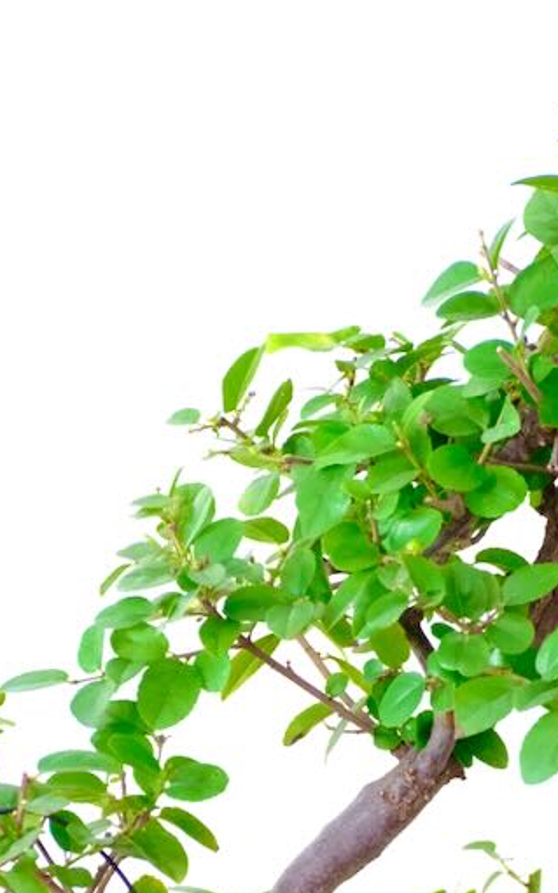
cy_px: 970
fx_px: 22397
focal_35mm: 921
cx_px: 404
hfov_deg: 1.4
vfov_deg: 2.3
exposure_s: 1/30
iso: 2000
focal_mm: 239.8
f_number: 6.4
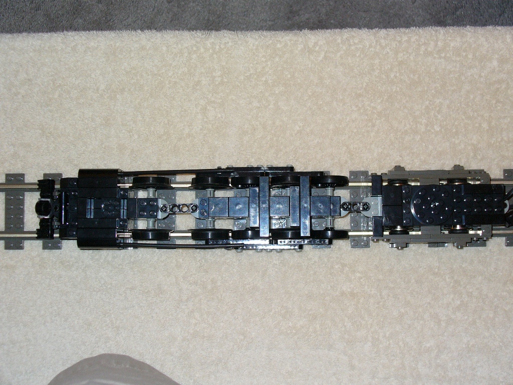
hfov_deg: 32.2
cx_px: 256
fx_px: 889
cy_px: 192
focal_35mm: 60
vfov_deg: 24.4
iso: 100
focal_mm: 9.9
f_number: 3.1
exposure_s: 1/60
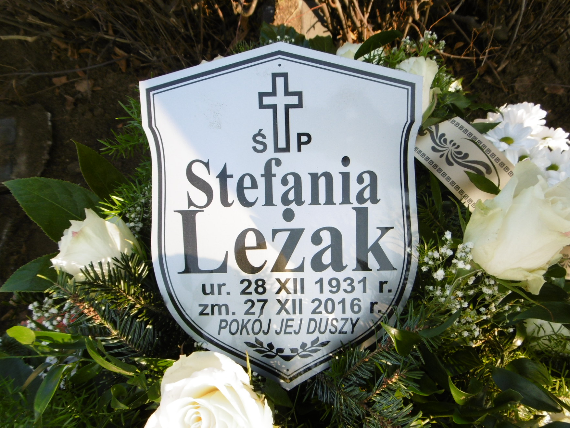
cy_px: 211
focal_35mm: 28
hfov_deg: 63.4
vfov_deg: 49.8
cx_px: 300
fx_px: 461
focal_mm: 4.3
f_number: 3.1
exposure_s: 1/160
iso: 100
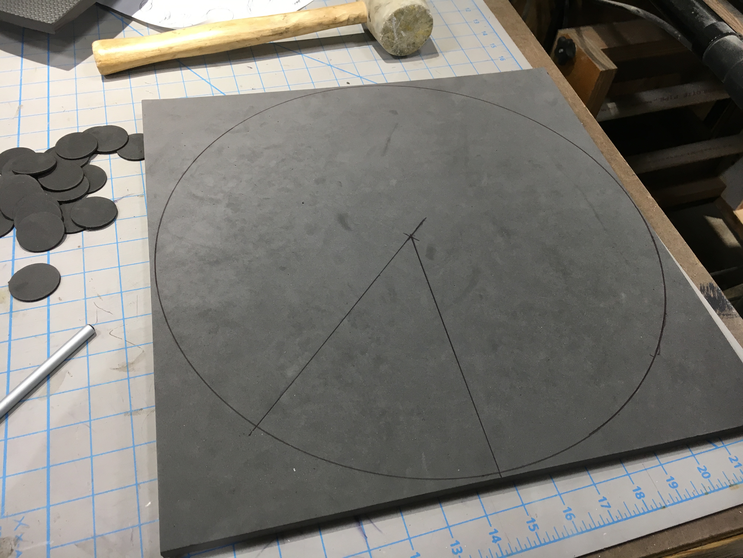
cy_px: 279
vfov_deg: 48.2
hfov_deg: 61.7
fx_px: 622
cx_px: 372
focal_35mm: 29
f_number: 2.2
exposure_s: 1/30
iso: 32
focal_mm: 4.15
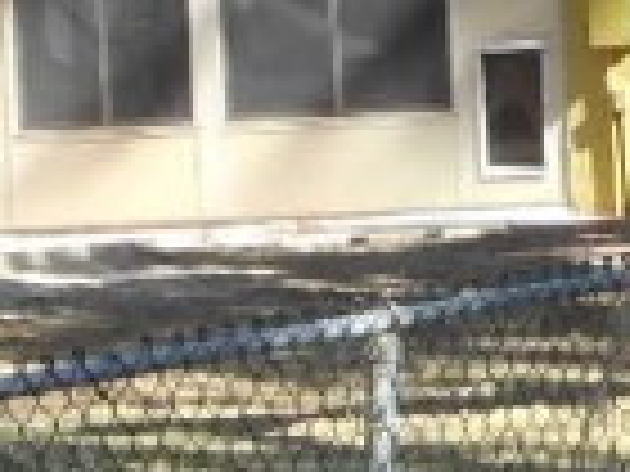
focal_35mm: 321
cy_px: 162
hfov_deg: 6.1
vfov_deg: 4.6
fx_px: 5842
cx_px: 1035
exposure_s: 1/60
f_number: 4.7
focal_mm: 7.9
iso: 80
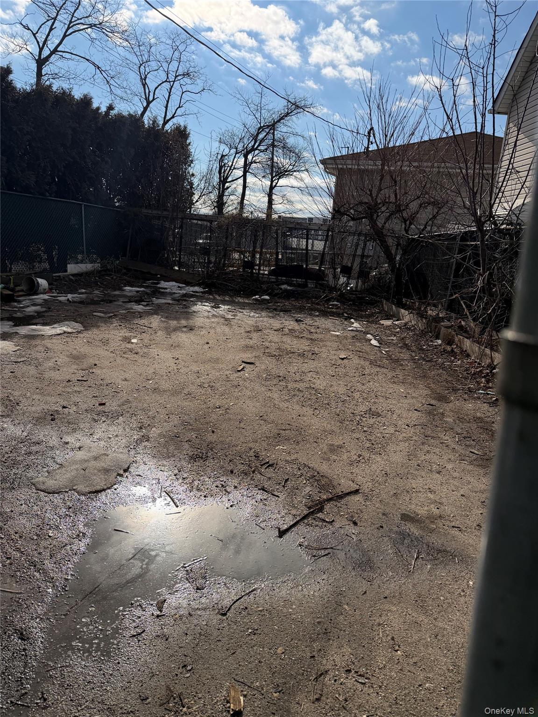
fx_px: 497
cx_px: 269
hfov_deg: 56.8
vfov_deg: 71.6
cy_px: 358
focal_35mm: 24
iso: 100
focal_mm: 6.76
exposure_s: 1/11905
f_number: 1.78
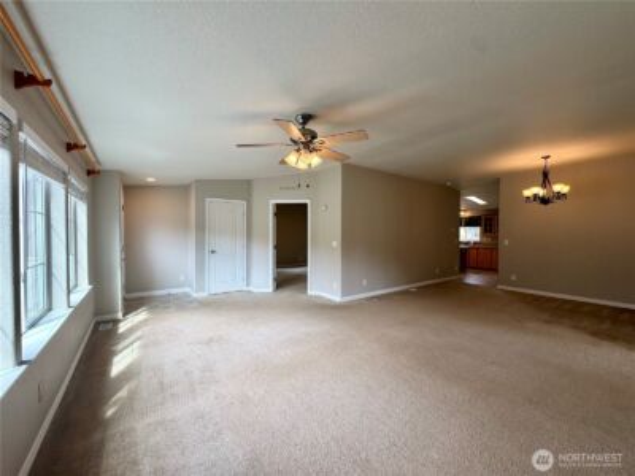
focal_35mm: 14
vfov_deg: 85.7
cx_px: 318
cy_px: 238
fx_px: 257
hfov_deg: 102.1
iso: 64
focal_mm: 2.22
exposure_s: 1/120
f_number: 2.2
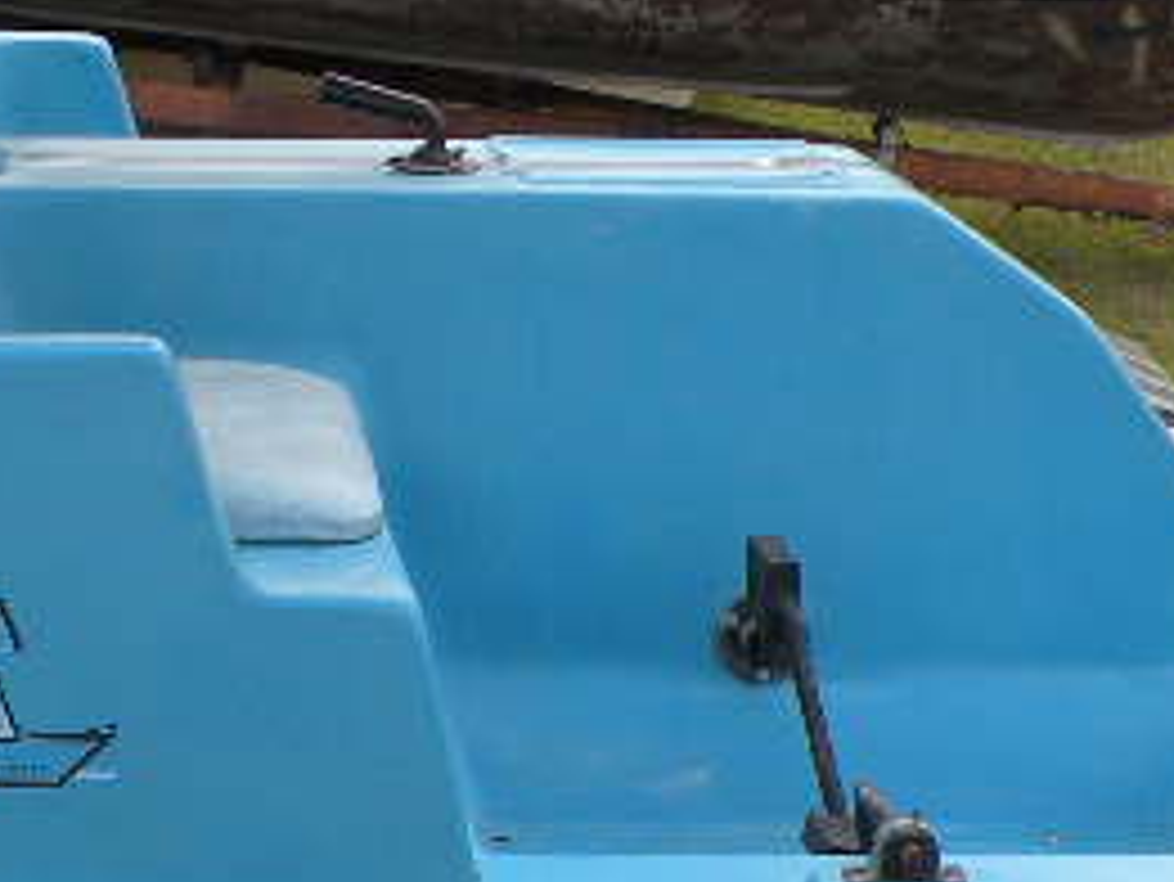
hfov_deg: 18.3
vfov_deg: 13.9
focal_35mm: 106
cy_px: 644
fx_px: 3597
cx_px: 157
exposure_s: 1/200
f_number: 5
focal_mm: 4.7
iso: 64
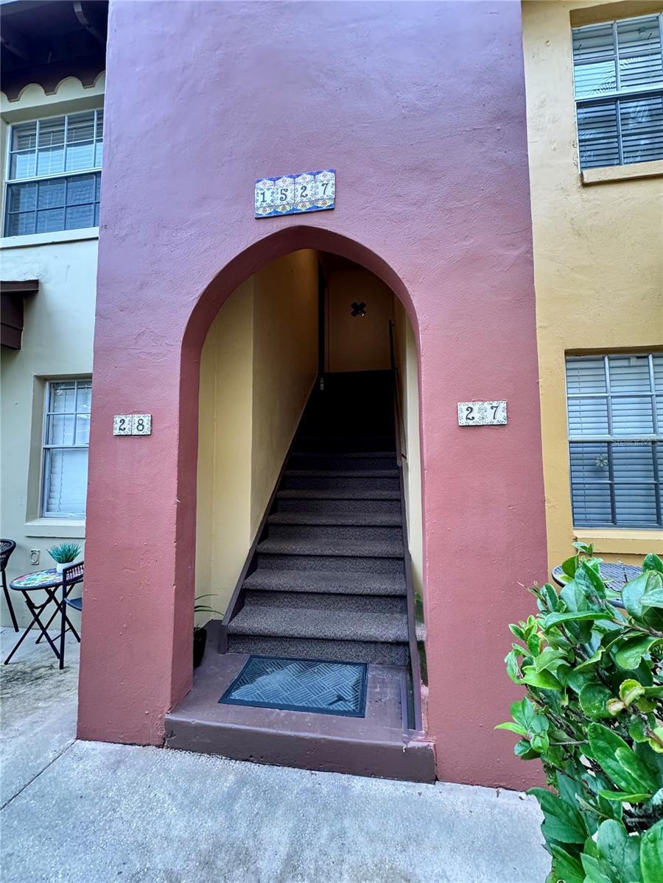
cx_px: 332
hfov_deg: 85.7
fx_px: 358
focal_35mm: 14
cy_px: 442
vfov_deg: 102.1
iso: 250
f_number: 2.2
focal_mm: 2.22
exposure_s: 1/120
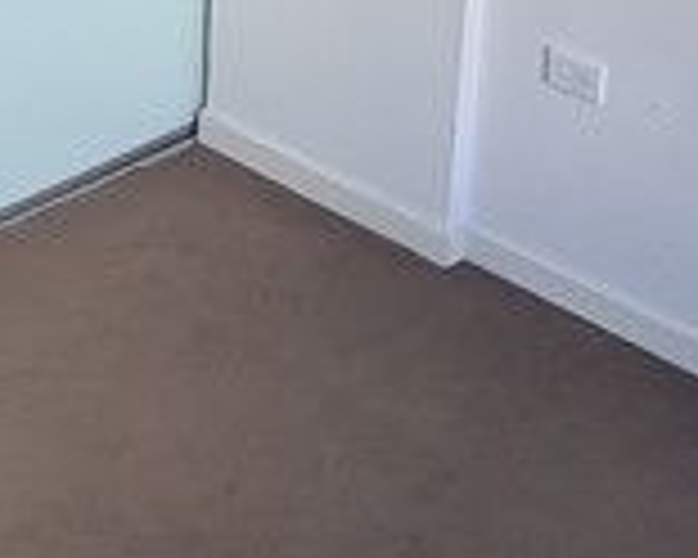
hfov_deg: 22.4
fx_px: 1735
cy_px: -297
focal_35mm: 84
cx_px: 572
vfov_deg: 16.5
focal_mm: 2.2
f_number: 2.2
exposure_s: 1/50
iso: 100
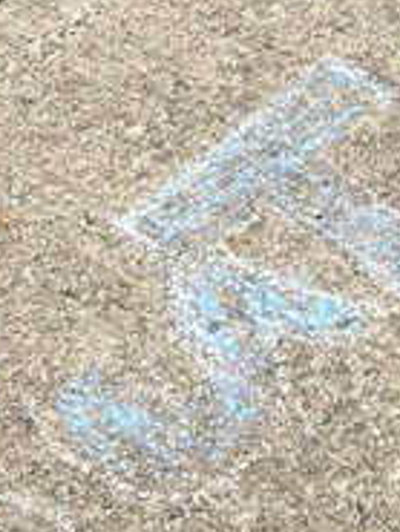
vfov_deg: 12.7
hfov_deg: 10.0
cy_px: -357
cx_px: 607
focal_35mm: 144
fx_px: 2216
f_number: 1.5
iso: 50
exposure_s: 1/3571
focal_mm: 5.7
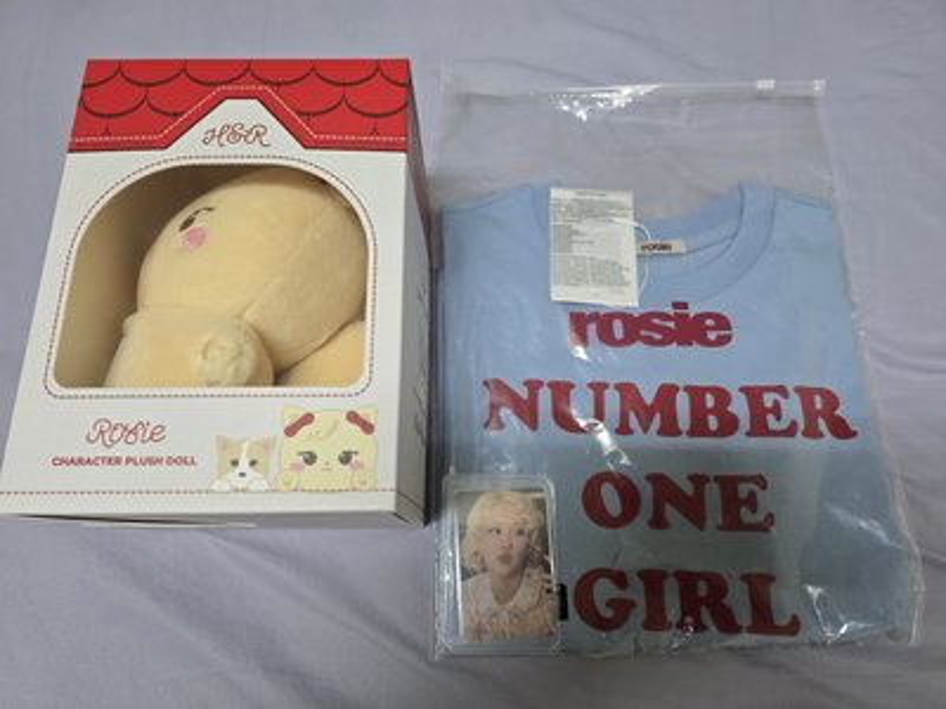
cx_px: 473
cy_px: 354
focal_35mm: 23
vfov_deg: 58.9
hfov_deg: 73.9
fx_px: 629
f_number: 1.7
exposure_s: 1/120
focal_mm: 6.3
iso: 400
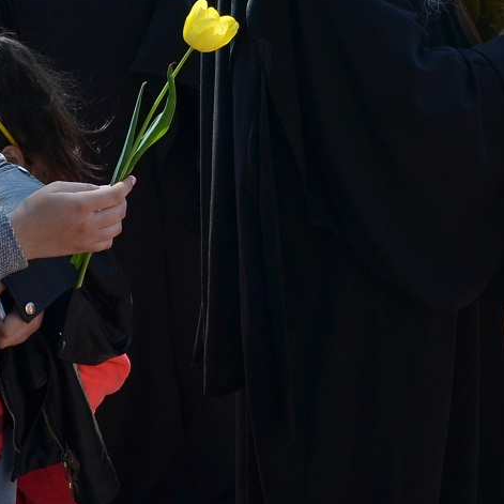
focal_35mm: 119
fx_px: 1960
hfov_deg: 14.6
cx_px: 381
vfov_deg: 14.6
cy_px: 192
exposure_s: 1/500
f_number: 5.6
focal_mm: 22
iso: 200
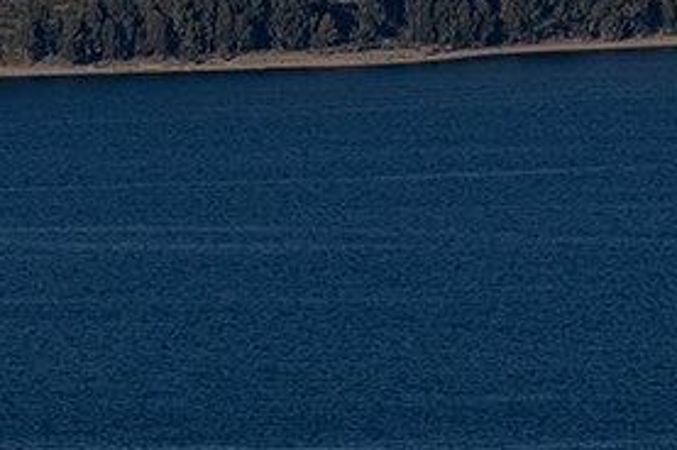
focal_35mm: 1030
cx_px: 105
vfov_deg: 1.3
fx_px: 19347
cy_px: -5
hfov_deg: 2.0
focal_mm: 190
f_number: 6.3
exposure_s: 1/250
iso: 100
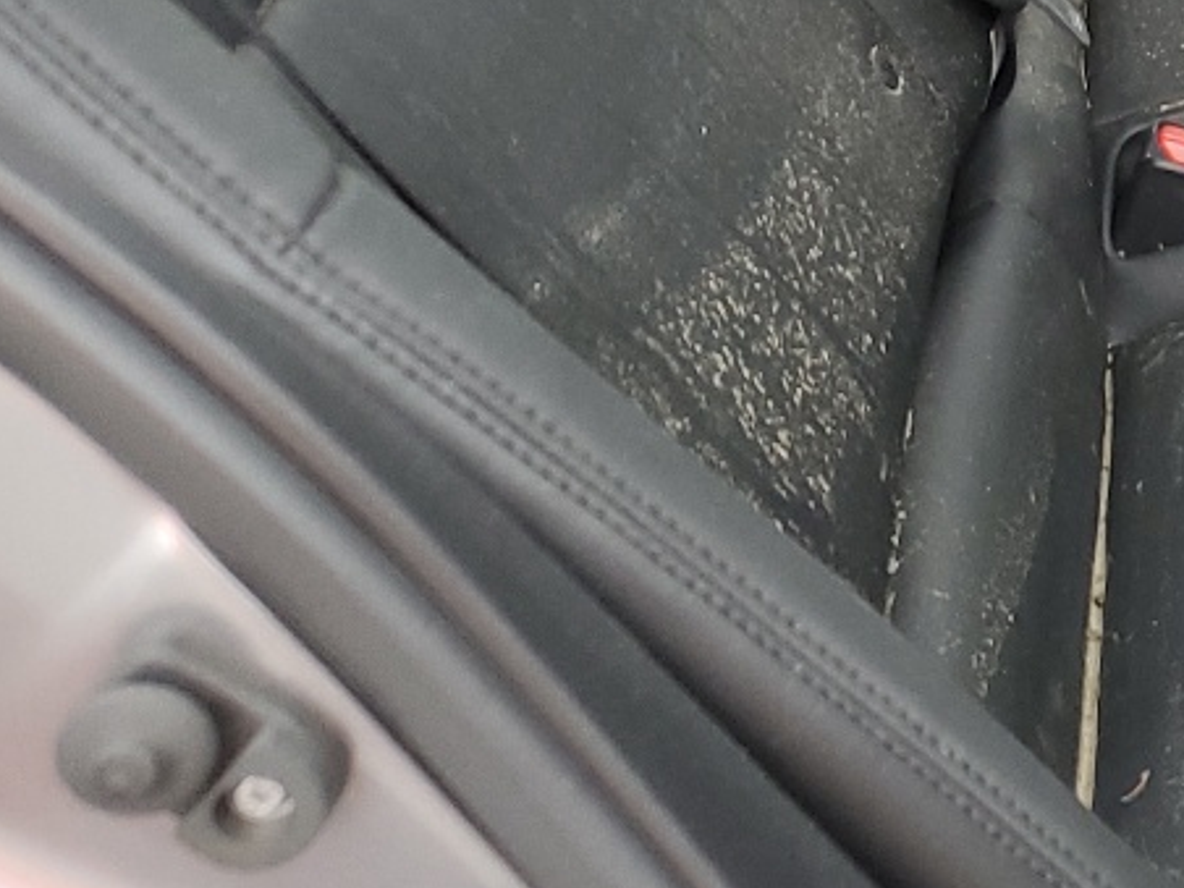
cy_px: -451
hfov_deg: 17.7
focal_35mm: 92
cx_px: 2038
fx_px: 3147
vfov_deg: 14.9
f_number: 1.5
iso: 61
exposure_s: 1/120
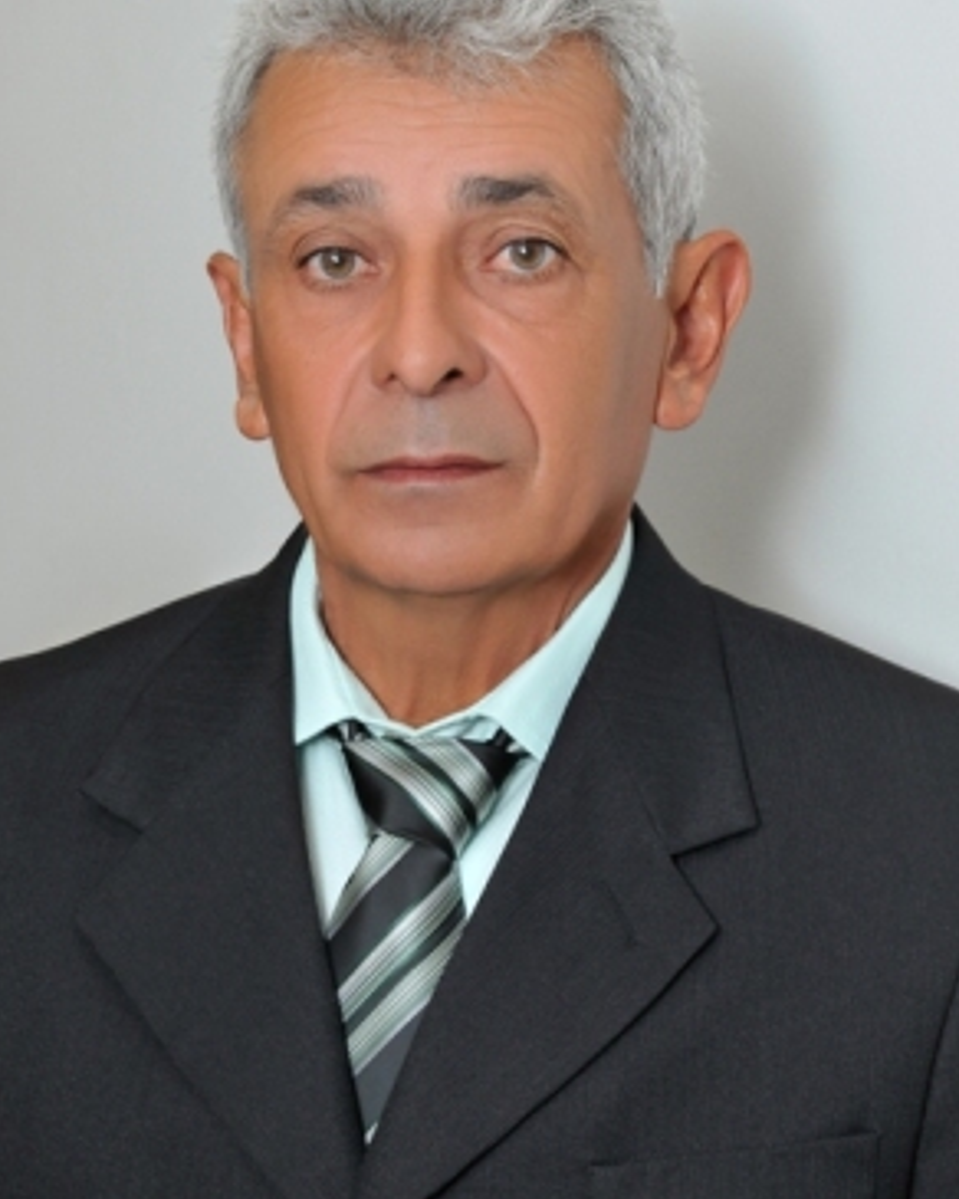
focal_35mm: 107
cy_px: 470
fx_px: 3796
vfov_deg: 17.9
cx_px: 483
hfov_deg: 14.4
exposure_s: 1/80
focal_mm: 62
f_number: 10
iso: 800
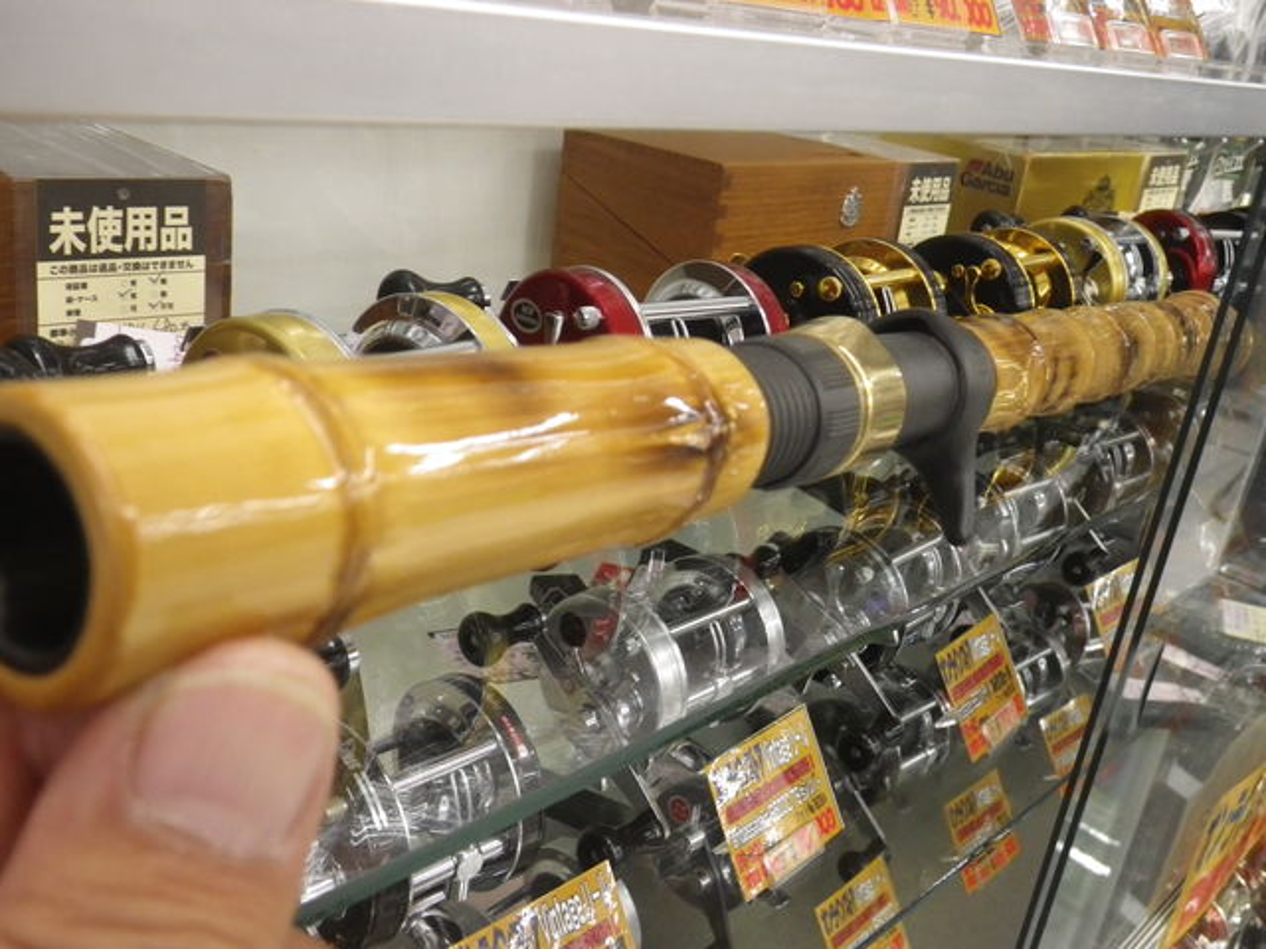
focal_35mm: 34
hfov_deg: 54.0
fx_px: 1243
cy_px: 474
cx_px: 633
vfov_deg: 41.8
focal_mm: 6.1
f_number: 3.8
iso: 320
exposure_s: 1/50
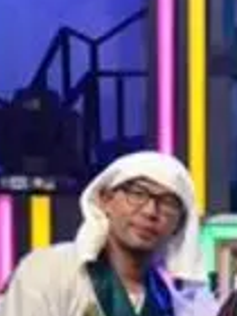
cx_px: 704
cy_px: 384
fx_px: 1762
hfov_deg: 6.9
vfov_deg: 10.1
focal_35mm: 193
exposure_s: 1/320
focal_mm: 24
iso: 6400
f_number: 9
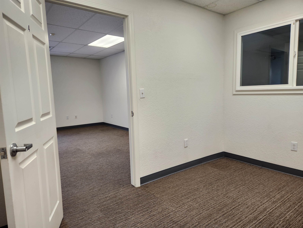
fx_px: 201
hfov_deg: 73.9
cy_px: 114
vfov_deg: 58.9
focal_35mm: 23
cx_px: 152
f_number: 1.8
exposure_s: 1/120
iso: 125
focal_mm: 5.4
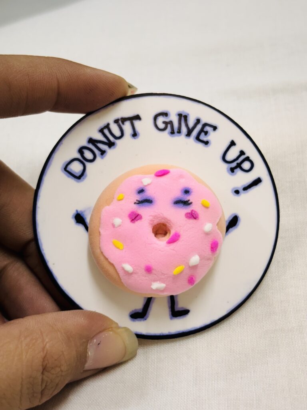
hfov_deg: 28.0
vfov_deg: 36.8
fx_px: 615
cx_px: 154
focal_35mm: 52
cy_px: 205
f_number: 1.6
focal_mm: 5.96
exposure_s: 1/50
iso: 50
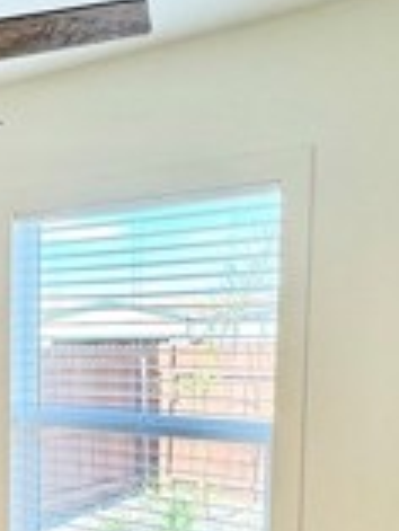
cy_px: 396
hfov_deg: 22.2
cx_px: -162
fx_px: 875
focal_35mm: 57
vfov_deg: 33.1
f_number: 2.2
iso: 125
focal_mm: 2.22
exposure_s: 1/120
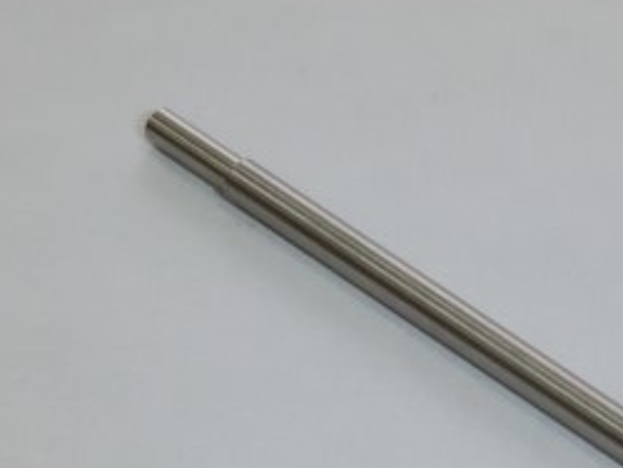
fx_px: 4143
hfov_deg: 8.5
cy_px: 525
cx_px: 770
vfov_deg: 6.4
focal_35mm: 230
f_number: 4.1
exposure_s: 1/60
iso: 400
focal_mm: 16
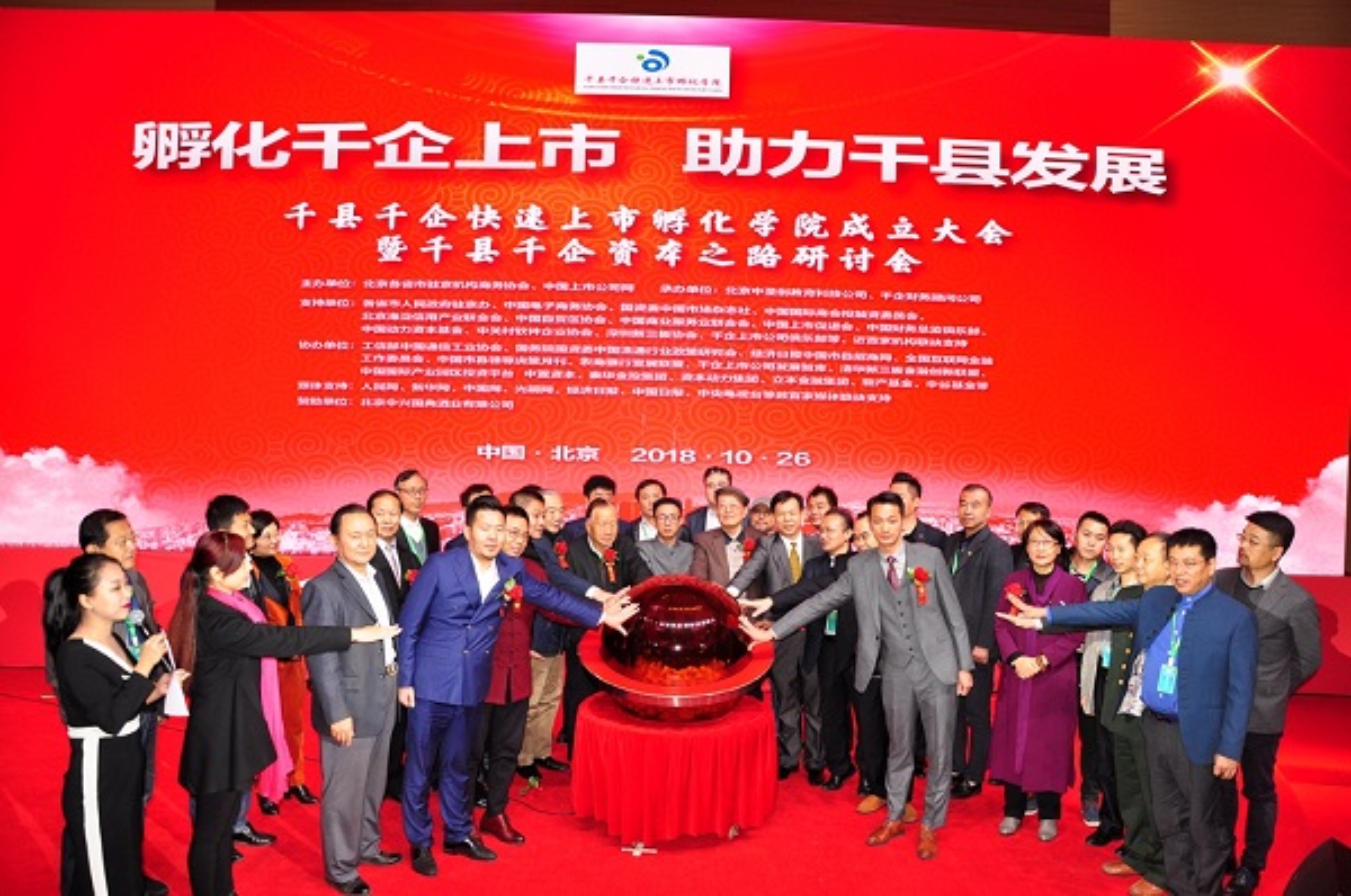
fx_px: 1012
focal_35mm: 27
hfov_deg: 67.5
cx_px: 676
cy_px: 448
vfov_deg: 47.8
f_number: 3.5
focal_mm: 18
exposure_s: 1/60
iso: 320
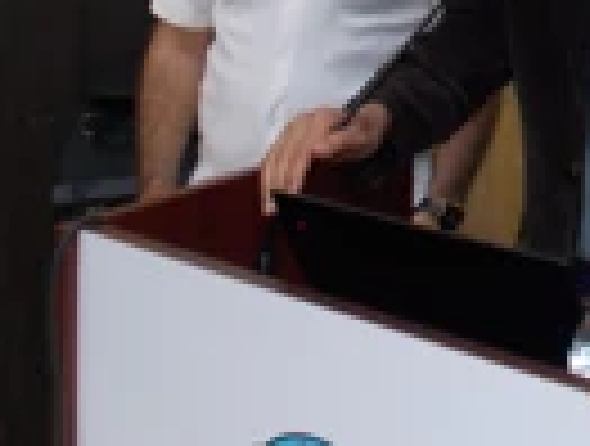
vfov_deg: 17.5
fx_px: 1316
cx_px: 739
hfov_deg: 22.9
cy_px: -198
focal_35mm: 77
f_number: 3.1
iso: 200
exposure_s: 1/30
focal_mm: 4
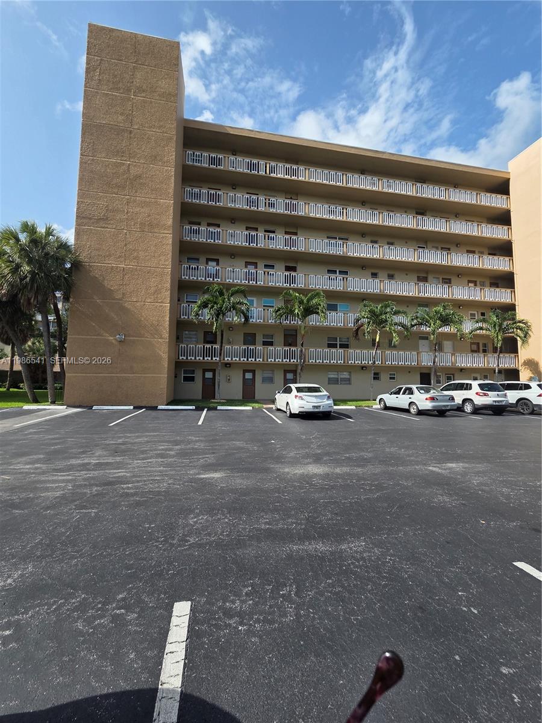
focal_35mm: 13
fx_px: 271
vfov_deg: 106.2
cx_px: 271
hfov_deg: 89.9
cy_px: 362
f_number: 2.2
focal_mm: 2.2
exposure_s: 1/1391
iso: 50
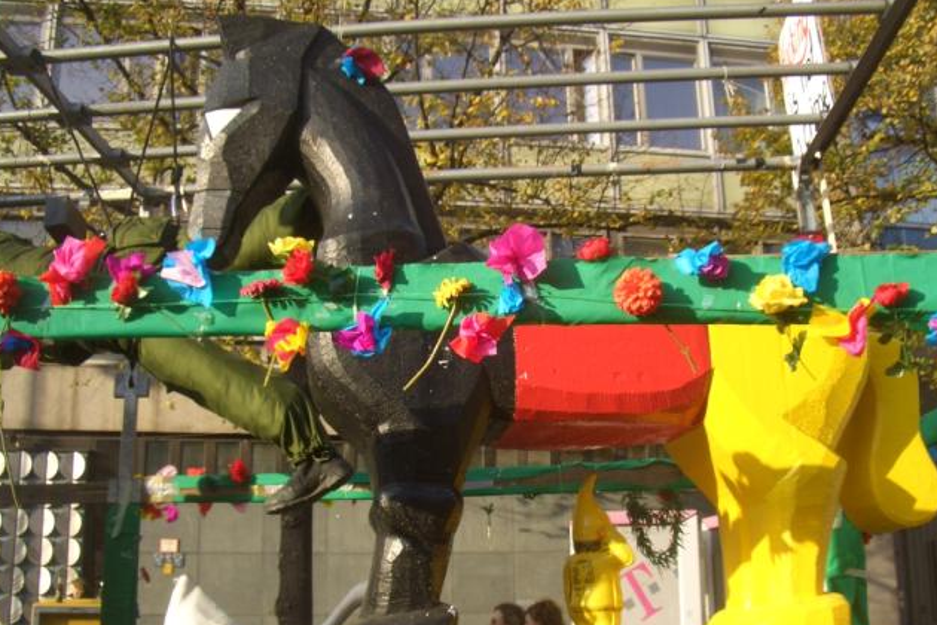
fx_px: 963
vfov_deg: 35.9
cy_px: 354
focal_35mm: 37
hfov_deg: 51.9
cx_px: 466
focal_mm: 5.8
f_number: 4.3
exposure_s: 1/160
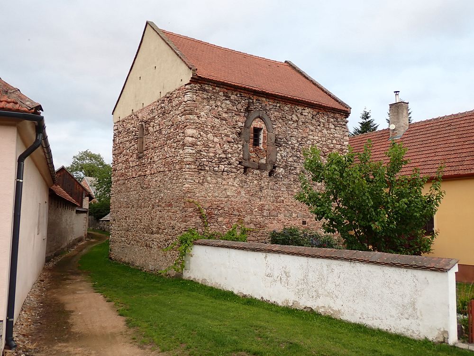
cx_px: 237
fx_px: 438
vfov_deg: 44.2
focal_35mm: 32
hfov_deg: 56.8
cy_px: 178
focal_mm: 5.79
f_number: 2.4
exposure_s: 1/30
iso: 100
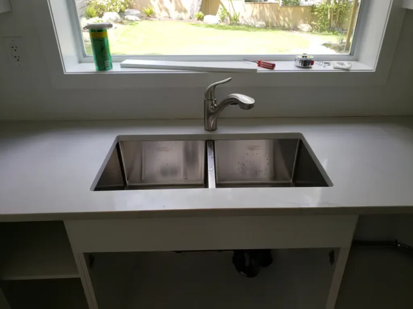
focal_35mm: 26
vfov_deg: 53.1
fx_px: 310
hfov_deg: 67.3
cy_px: 154
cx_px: 206
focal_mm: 4.3
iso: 250
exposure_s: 1/60
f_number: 2.4
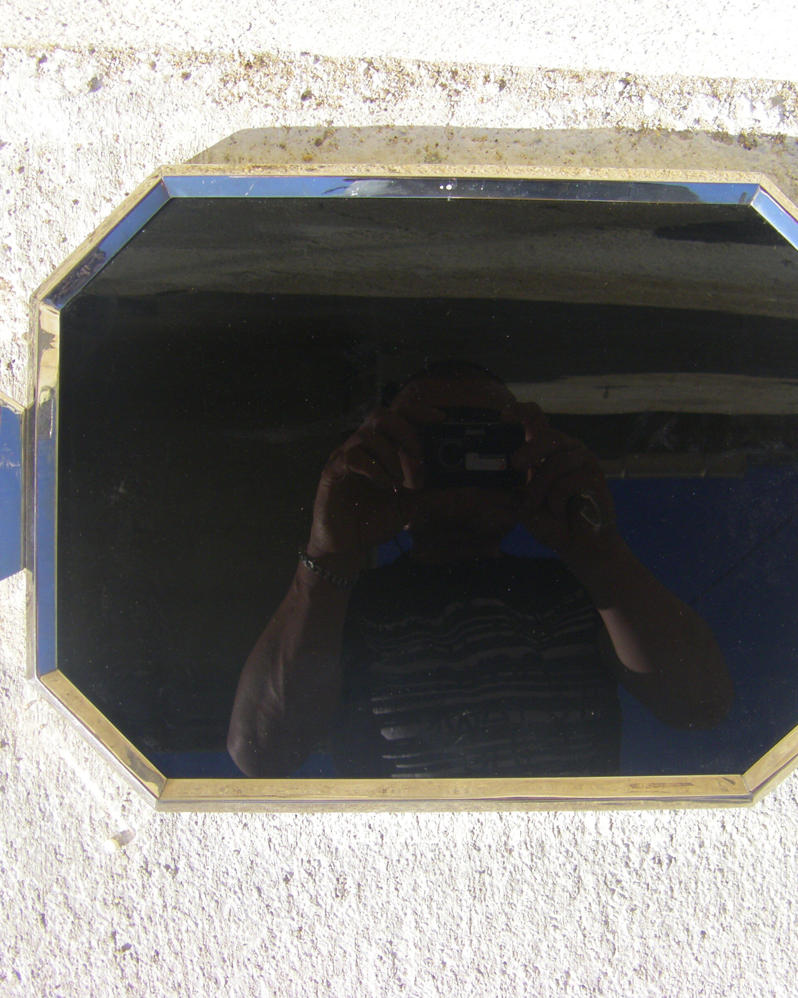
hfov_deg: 30.2
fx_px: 1476
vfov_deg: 37.3
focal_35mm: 50
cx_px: 484
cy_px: 499
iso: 64
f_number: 3.5
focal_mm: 6.3
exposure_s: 1/320
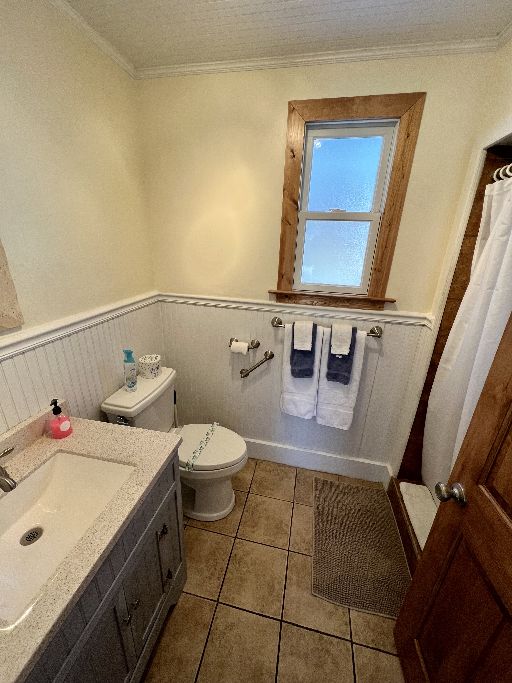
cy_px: 342
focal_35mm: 13
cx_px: 256
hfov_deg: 89.9
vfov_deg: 106.2
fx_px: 256
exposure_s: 1/120
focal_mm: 1.57
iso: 125
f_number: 1.8
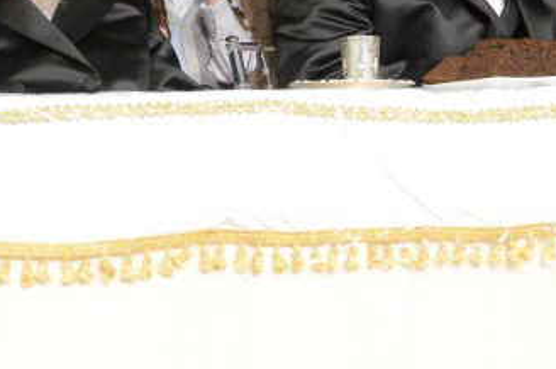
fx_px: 3147
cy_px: -118
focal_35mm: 204
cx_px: 117
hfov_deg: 10.1
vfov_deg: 6.7
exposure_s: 1/250
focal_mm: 58
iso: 5000
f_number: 4
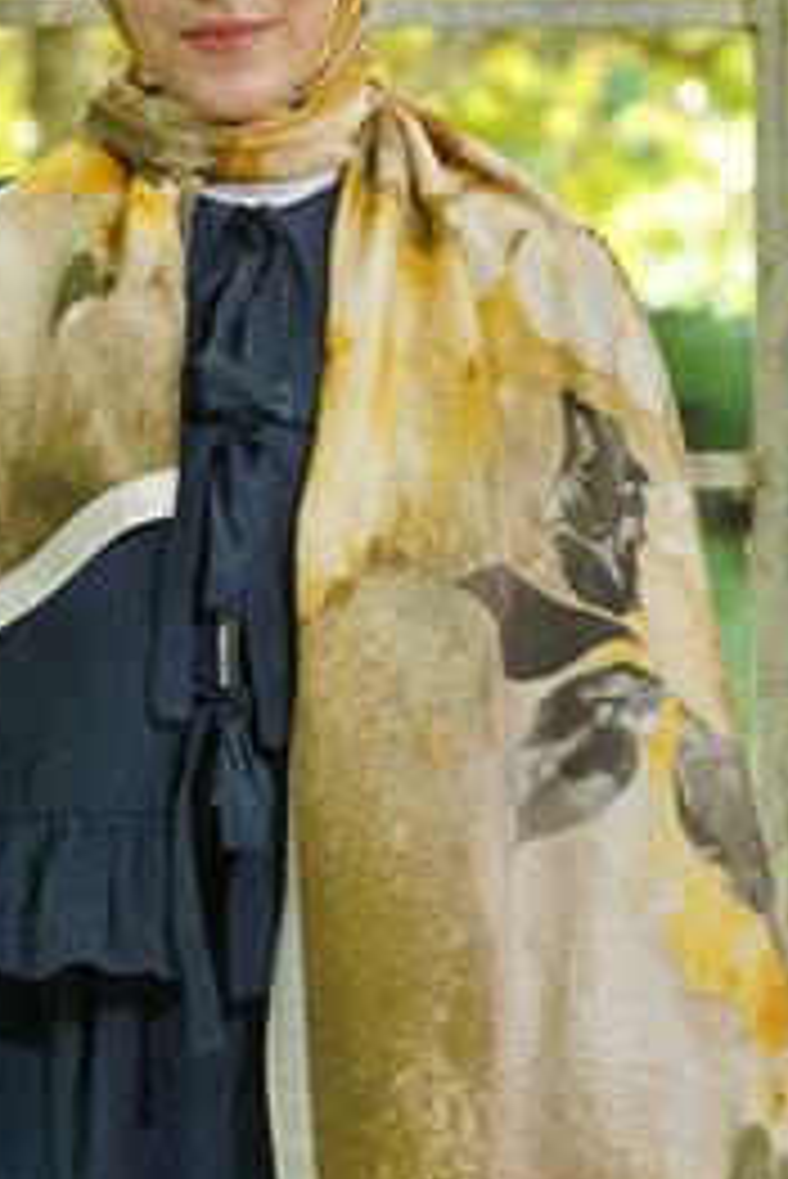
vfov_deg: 9.4
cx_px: 266
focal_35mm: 218
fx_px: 7148
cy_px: 518
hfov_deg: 6.3
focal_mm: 123
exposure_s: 1/100
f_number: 6.3
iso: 640
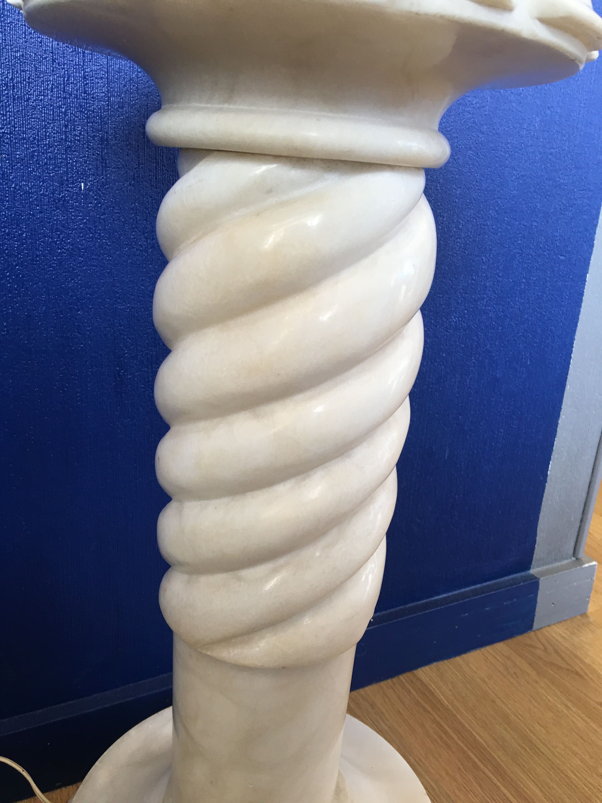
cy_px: 402
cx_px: 301
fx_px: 672
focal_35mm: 29
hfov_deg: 48.2
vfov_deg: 61.7
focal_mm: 4.15
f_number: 2.2
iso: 50
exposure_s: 1/33
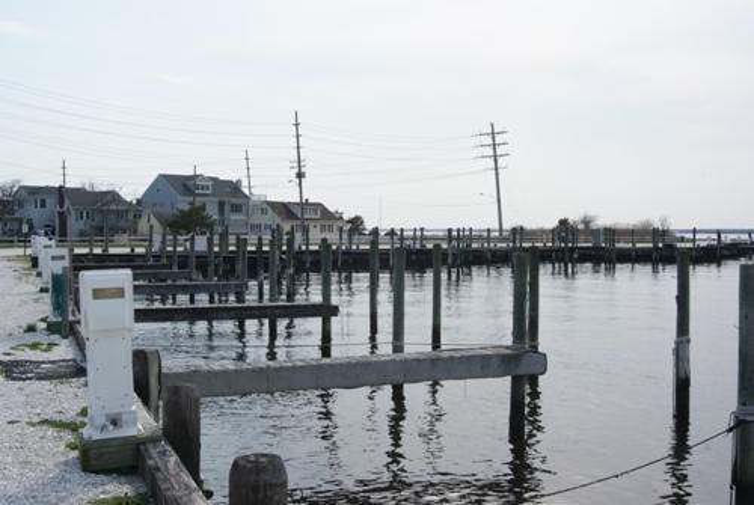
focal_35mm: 39
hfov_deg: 49.5
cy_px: 252
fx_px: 818
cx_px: 377
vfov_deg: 34.3
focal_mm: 26
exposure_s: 1/160
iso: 100
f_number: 16
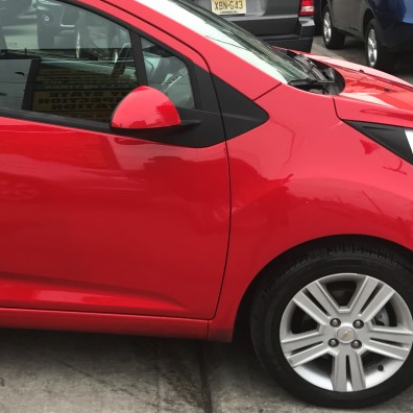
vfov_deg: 26.9
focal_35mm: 64
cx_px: 43
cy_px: 203
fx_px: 864
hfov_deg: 26.0
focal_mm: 3.99
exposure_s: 1/40
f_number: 1.8
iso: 25
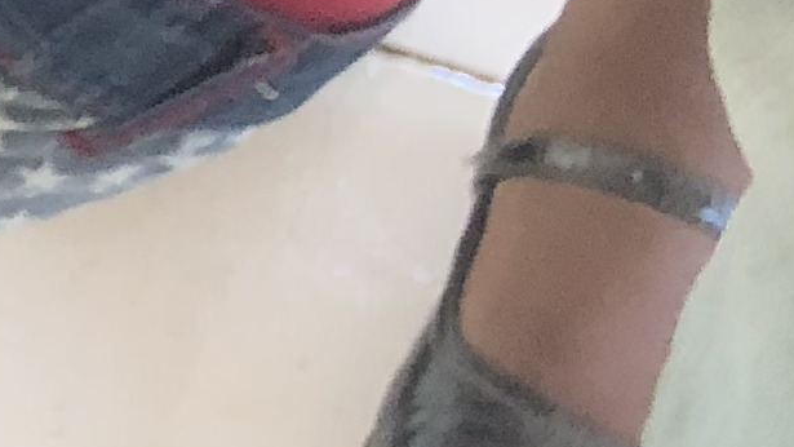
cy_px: -784
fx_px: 4211
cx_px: -1587
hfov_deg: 8.8
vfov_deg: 5.7
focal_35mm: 200
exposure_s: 1/100
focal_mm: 4
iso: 80
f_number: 1.8
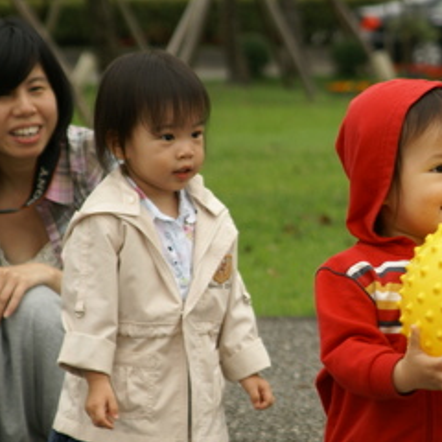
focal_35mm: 255
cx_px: 405
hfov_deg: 6.8
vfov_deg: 6.9
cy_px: 220
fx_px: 3684
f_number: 4.5
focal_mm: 80
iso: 100
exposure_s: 1/125
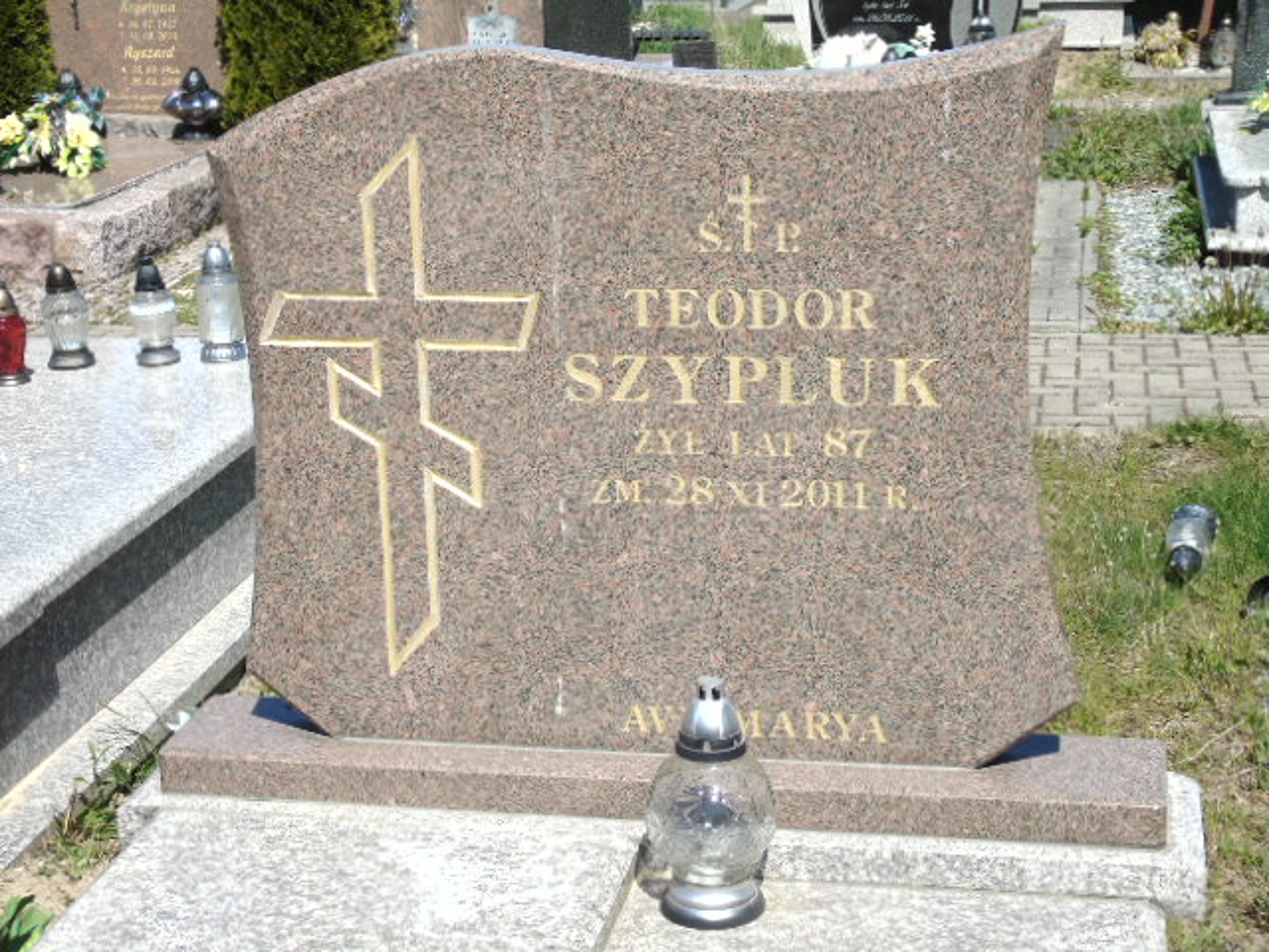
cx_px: 634
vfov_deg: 23.7
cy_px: 476
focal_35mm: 62
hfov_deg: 31.2
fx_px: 2273
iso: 80
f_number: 4.5
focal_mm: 11
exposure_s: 1/640
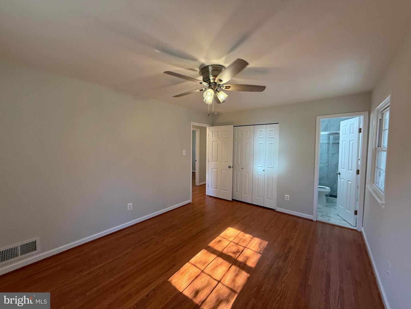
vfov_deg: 85.7
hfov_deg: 102.1
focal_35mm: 14
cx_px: 206
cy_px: 154
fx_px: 166
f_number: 2.2
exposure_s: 1/120
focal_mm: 2.22
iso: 125
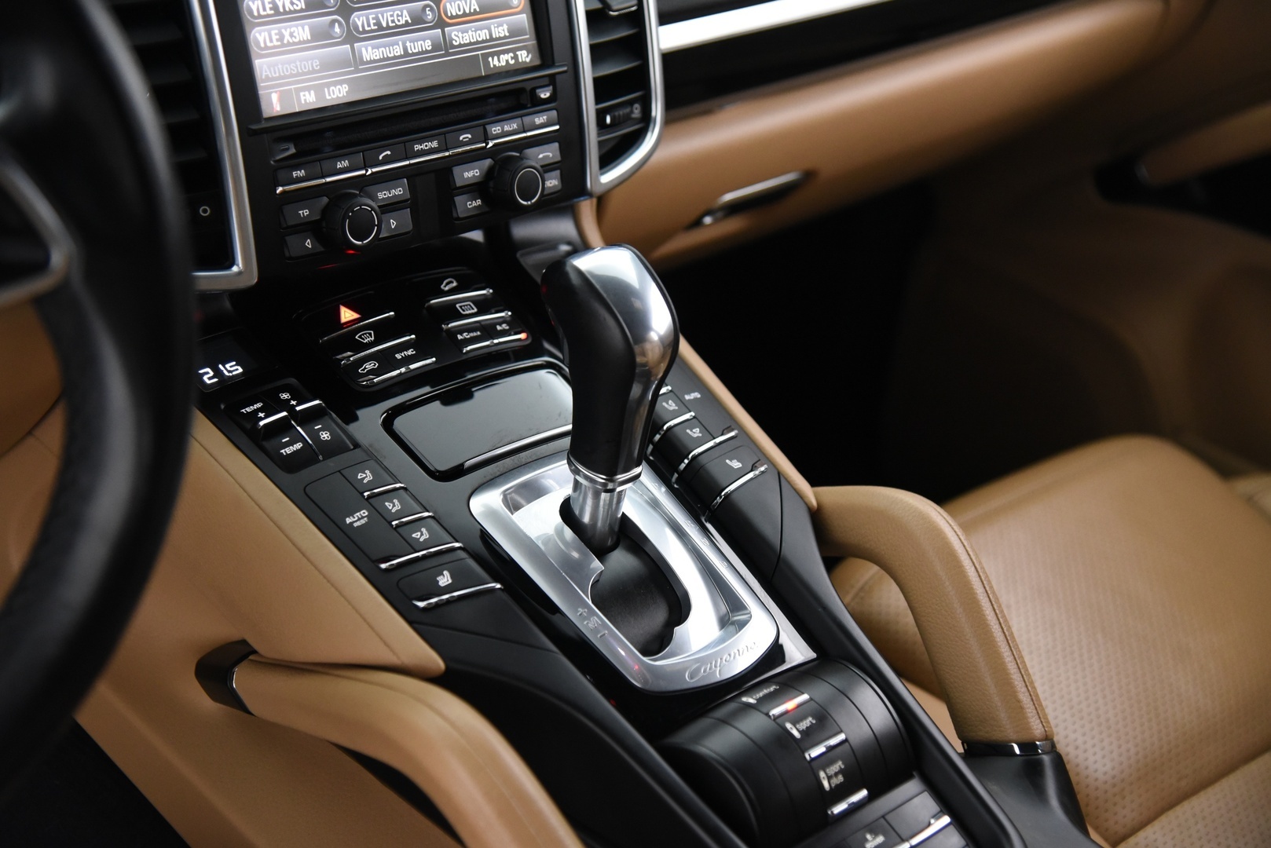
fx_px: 2048
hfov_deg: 34.5
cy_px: 424
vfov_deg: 23.4
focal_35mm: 58
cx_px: 636
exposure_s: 1/25
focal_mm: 58
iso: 4000
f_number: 4
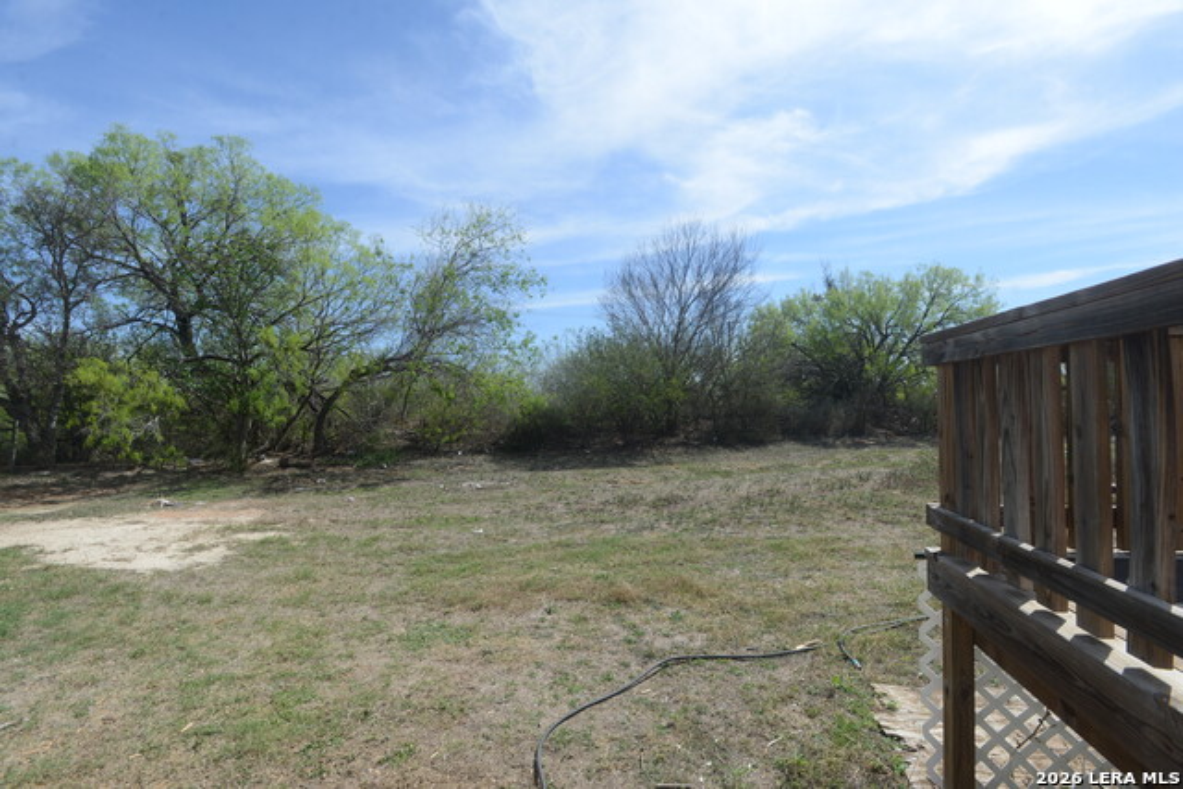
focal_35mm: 17
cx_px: 592
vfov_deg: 70.5
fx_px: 559
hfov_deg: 93.3
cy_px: 394
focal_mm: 17
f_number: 8
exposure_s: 1/250
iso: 100
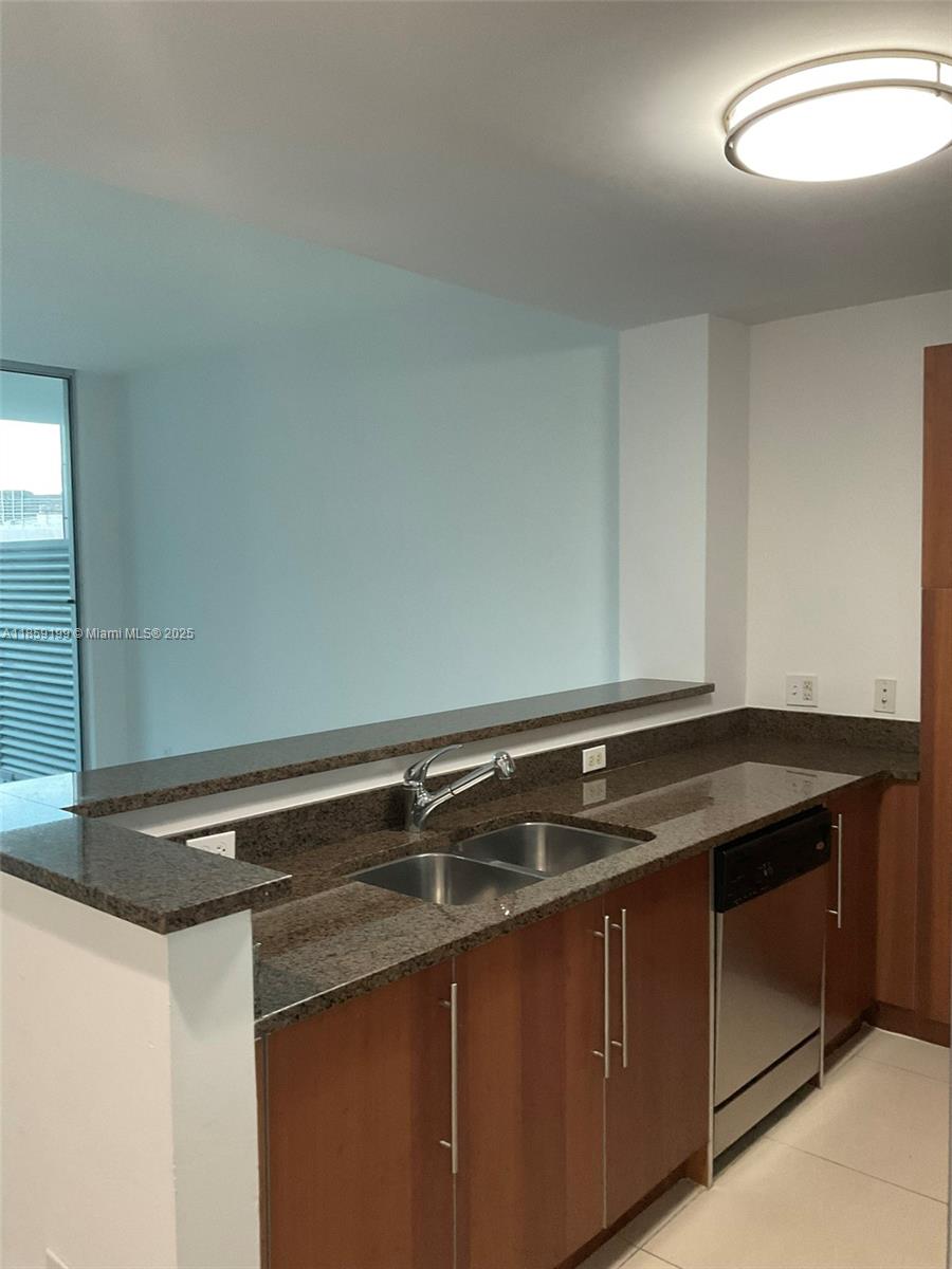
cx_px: 476
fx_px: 1063
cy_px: 634
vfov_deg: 61.7
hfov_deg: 48.2
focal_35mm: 29
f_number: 1.8
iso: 160
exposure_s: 1/50
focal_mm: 3
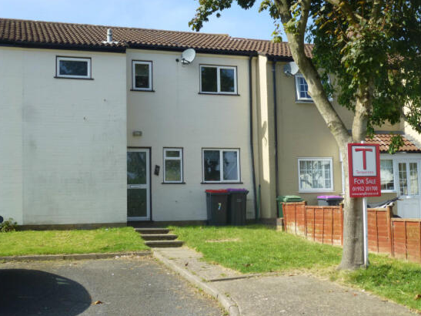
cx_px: 221
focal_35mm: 48
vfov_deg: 30.2
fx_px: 584
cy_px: 167
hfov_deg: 39.7
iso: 100
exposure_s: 1/400
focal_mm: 8
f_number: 3.9
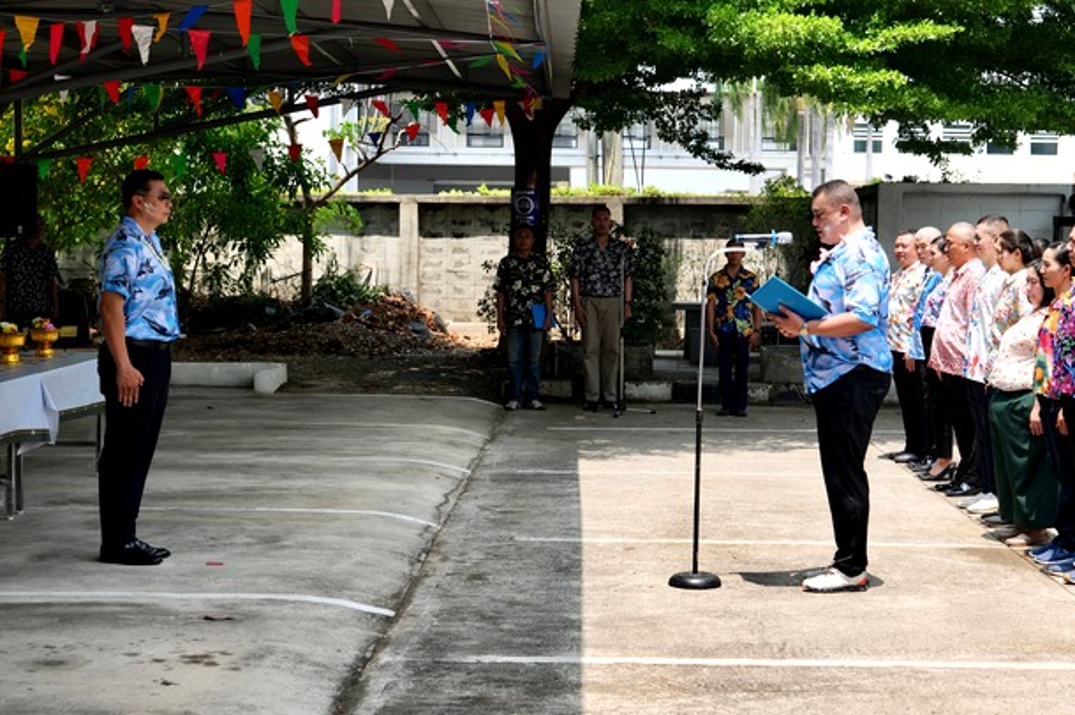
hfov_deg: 31.8
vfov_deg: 21.5
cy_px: 328
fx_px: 1880
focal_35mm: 63
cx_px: 670
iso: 100
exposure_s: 1/200
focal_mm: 48
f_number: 5
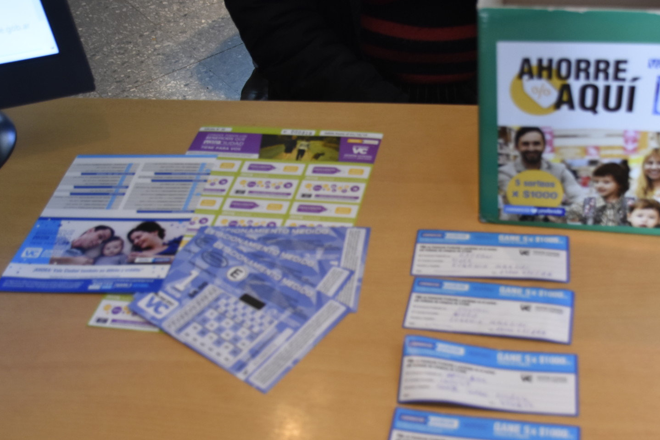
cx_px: 400
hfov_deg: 41.7
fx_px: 861
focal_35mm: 47
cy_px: 272
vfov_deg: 28.5
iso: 800
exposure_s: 1/60
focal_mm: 22
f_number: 4
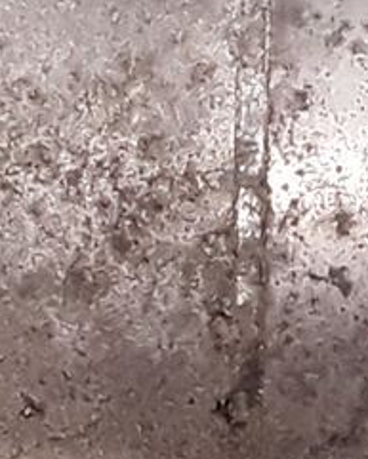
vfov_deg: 8.3
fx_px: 3157
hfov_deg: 6.7
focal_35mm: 232
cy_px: 531
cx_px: 364
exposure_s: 1/100
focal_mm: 2.91
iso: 100
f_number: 1.9
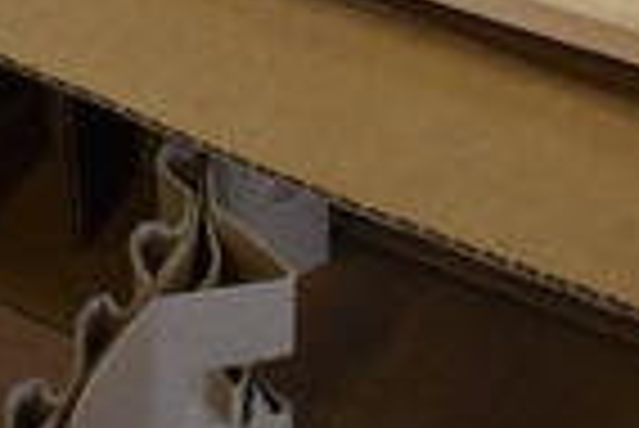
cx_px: 423
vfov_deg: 9.8
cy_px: -288
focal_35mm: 135
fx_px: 2401
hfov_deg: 15.1
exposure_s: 1/250
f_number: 3.8
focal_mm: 21
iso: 800
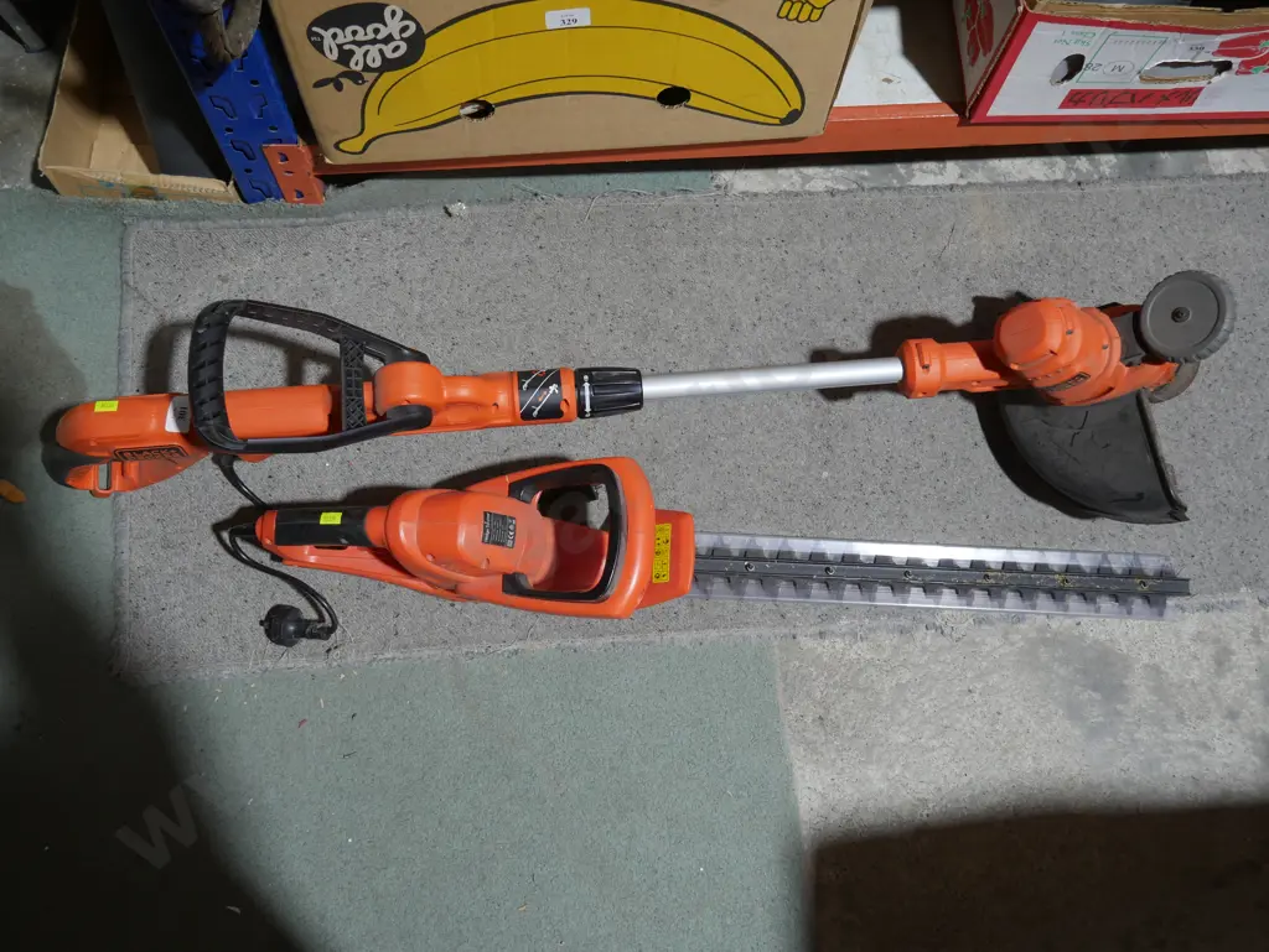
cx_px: 634
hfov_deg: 53.9
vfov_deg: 41.8
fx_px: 1247
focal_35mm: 34
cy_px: 476
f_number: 4
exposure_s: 1/60
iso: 400
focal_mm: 17
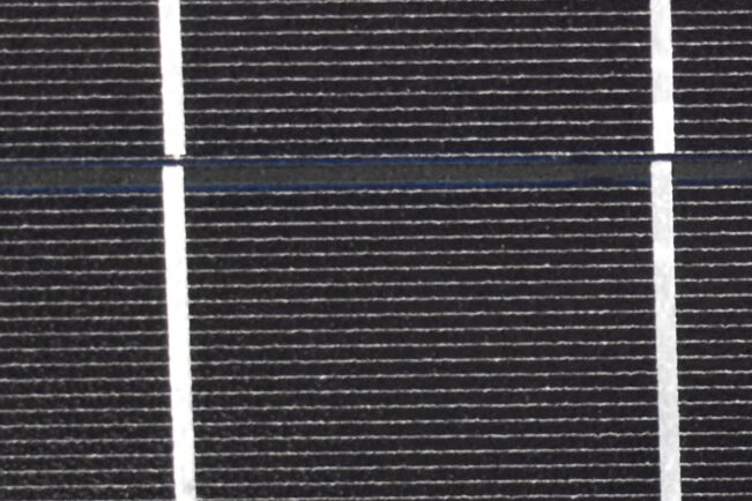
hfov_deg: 8.4
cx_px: 1340
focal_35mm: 236
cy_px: 317
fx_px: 4929
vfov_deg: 5.8
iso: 2200
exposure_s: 1/125
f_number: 5
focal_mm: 40
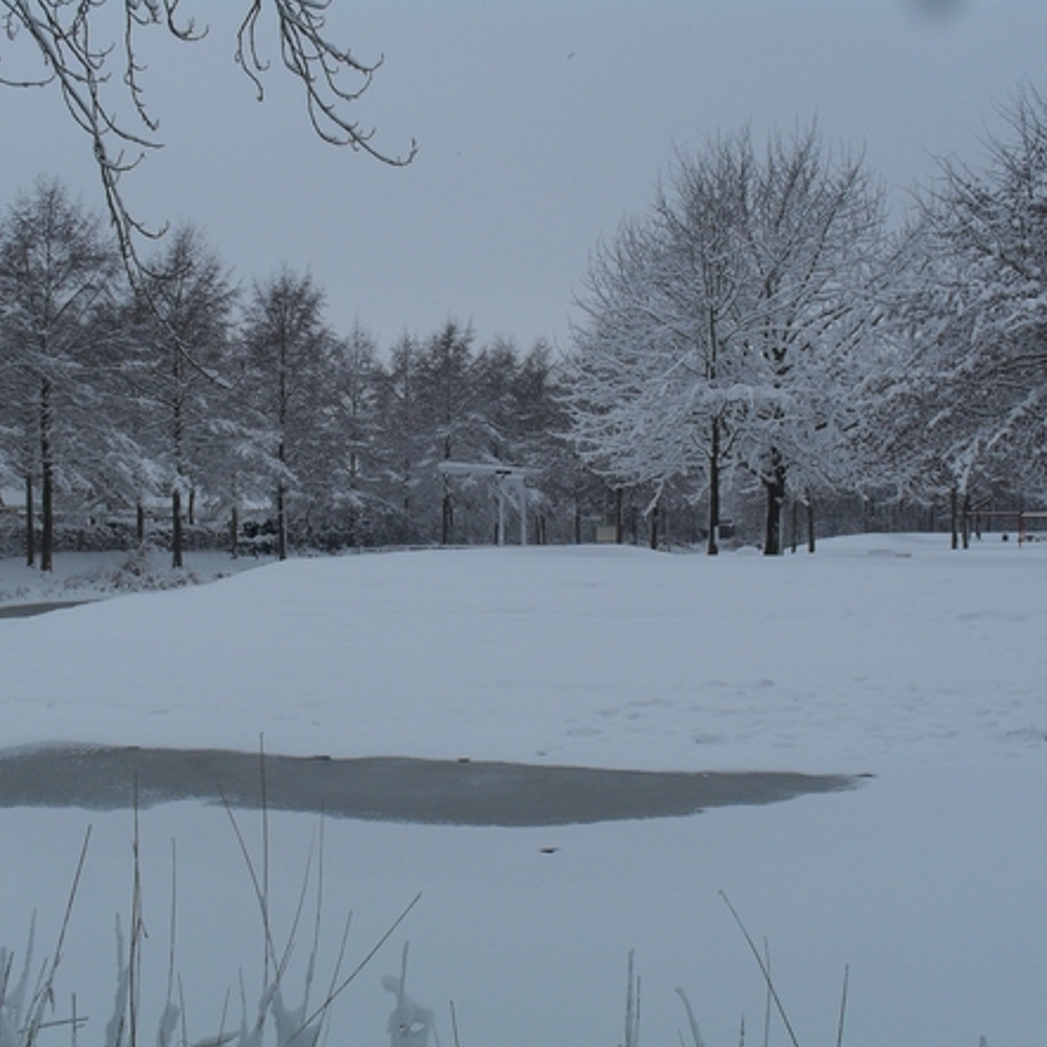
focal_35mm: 42
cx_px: 521
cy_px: 516
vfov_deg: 40.0
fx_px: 1437
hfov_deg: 40.0
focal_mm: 6.3
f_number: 8.4
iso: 100
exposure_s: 1/125
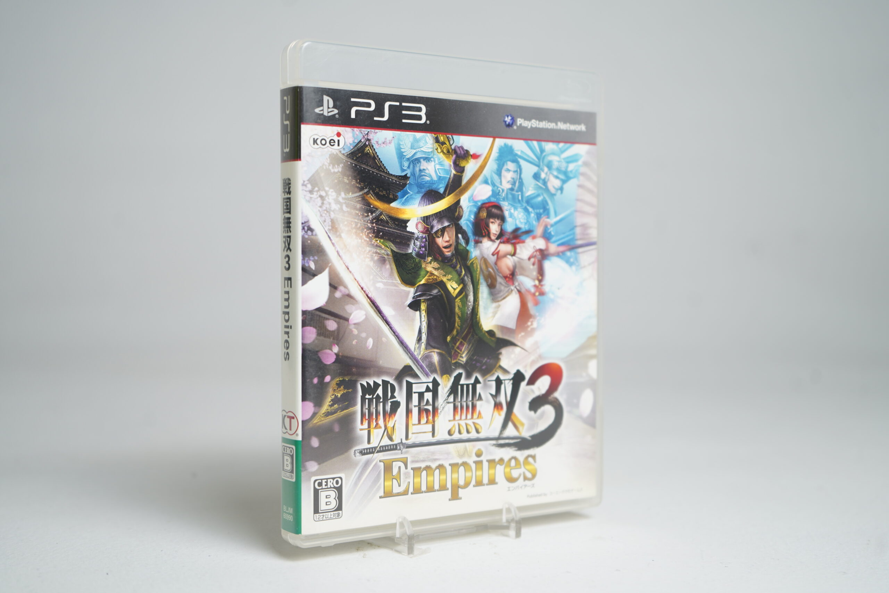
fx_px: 1161
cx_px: 444
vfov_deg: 28.7
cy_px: 296
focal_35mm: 47
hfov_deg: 41.9
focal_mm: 47
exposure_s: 1/50
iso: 160
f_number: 4.5
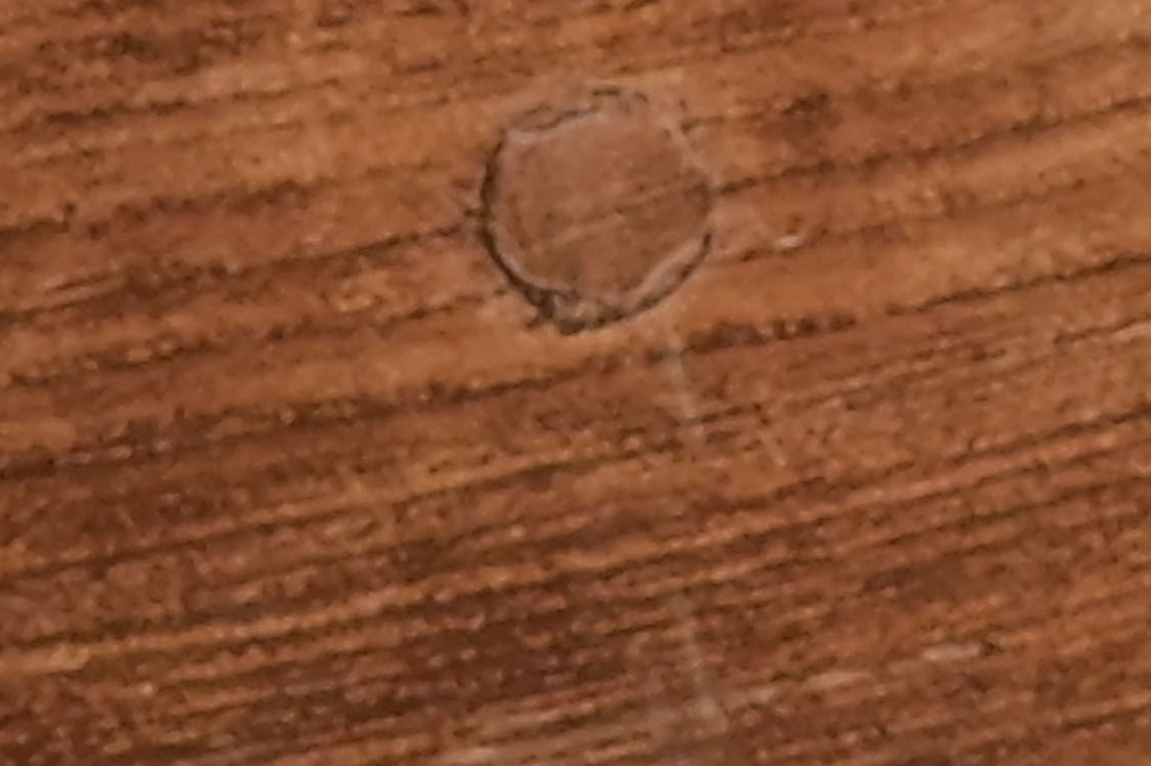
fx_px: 5974
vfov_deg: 7.3
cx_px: 319
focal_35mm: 187
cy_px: 781
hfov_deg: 11.0
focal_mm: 35
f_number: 2.8
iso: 3200
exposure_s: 1/100
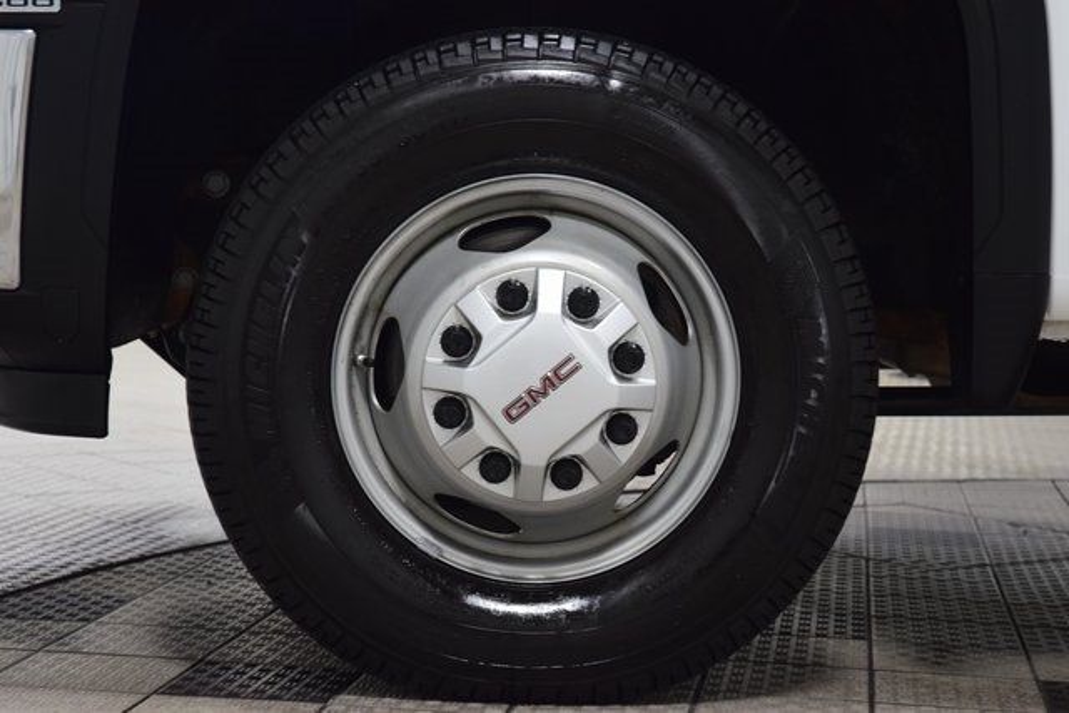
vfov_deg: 16.6
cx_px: 534
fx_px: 2450
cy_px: 356
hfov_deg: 24.6
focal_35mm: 82
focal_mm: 55
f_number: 5
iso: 1600
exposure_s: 1/60
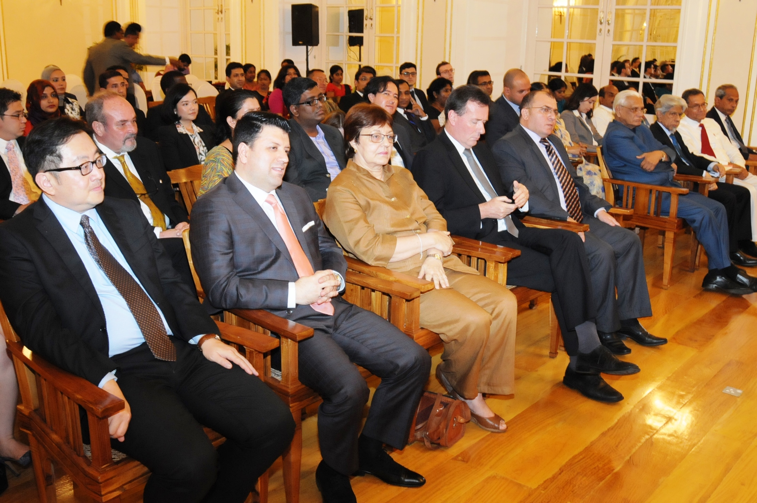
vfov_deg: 36.8
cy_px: 252
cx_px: 378
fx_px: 756
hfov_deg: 53.2
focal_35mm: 36
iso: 1600
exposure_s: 1/20
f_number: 6.3
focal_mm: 24
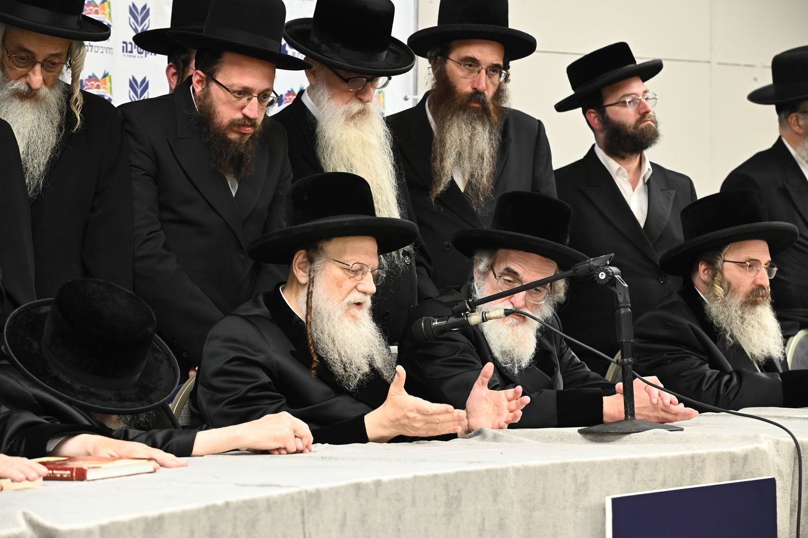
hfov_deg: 15.2
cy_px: 269
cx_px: 404
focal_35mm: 135
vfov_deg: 10.2
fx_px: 3028
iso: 2500
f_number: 7.1
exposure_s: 1/125
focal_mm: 135
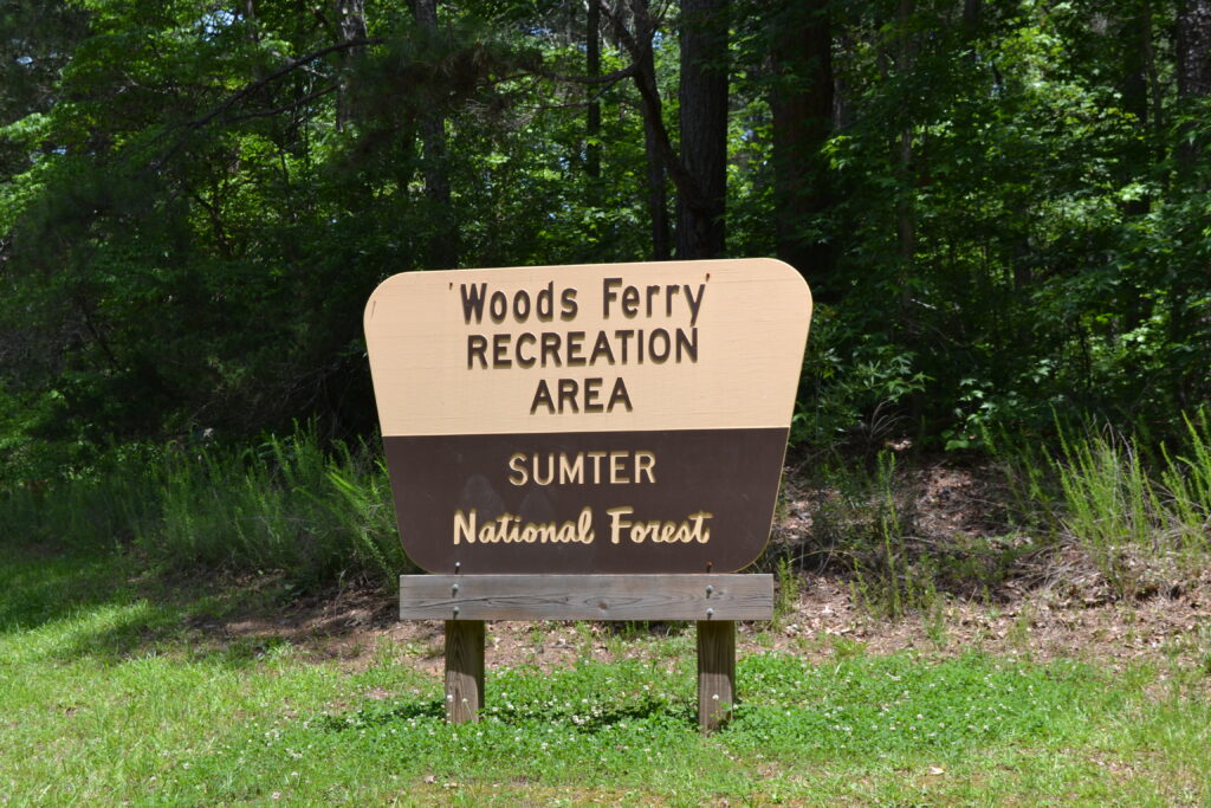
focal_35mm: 51
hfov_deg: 38.9
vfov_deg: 26.5
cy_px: 404
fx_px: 1716
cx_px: 606
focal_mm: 34
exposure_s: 1/160
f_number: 6.3
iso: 100
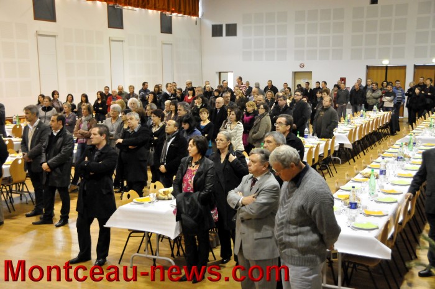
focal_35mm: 48
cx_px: 218
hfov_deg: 41.2
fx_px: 579
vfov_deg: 28.0
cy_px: 144
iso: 3200
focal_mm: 32
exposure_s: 1/80
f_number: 4.5
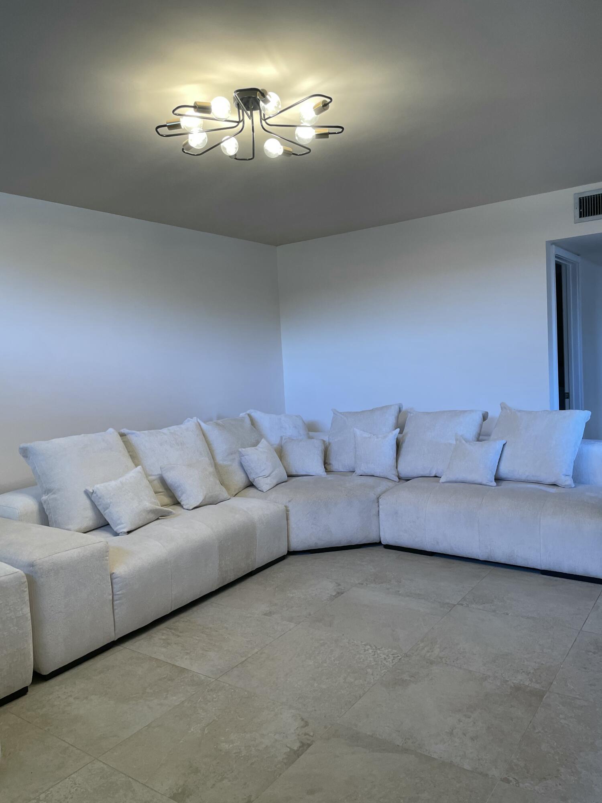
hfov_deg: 53.1
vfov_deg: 67.3
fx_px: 603
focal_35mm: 26
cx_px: 301
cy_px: 402
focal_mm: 4.2
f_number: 1.6
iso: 100
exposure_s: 1/120
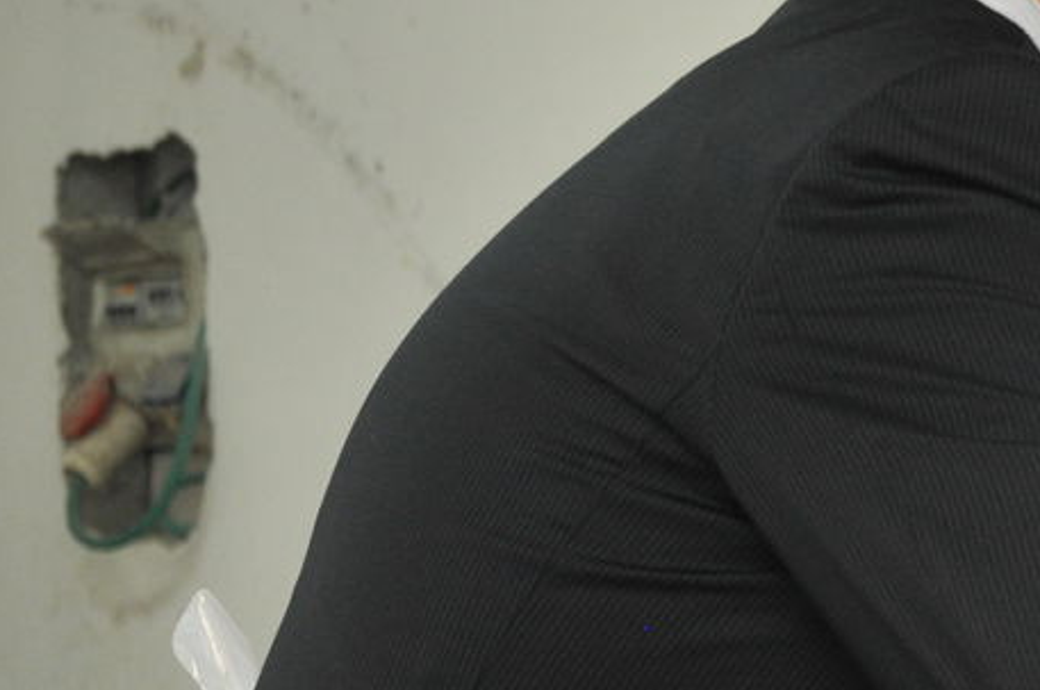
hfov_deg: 11.0
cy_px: 381
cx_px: 1181
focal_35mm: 184
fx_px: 5306
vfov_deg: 7.4
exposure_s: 1/80
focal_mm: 40
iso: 500
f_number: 4.5
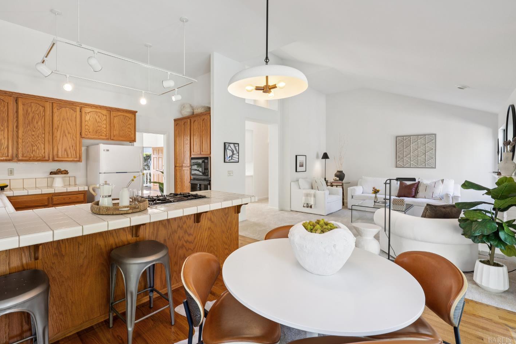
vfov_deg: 70.4
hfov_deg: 93.2
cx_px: 244
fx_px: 244
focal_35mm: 17
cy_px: 170
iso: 400
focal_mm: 16
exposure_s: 1/30
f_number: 8
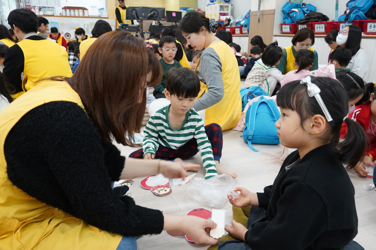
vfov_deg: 46.4
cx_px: 188
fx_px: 292
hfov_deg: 65.5
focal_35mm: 28
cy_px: 125
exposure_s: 1/60
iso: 2500
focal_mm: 28
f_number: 6.3
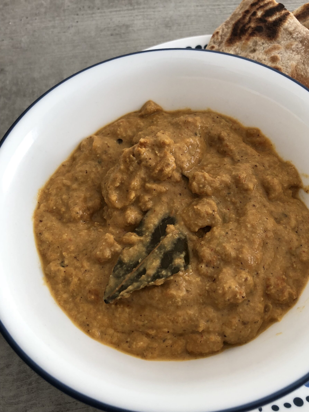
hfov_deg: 46.8
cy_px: 193
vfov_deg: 59.9
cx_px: 163
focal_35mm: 30
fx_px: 357
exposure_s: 1/30
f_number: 1.8
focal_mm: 3.99
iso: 40
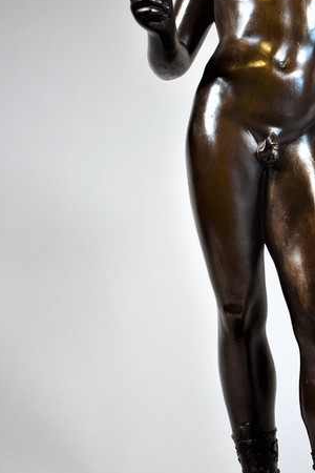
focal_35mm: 75
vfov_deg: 27.0
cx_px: 278
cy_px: 205
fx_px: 984
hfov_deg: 17.9
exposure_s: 1/60
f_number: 4
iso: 400
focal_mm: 25
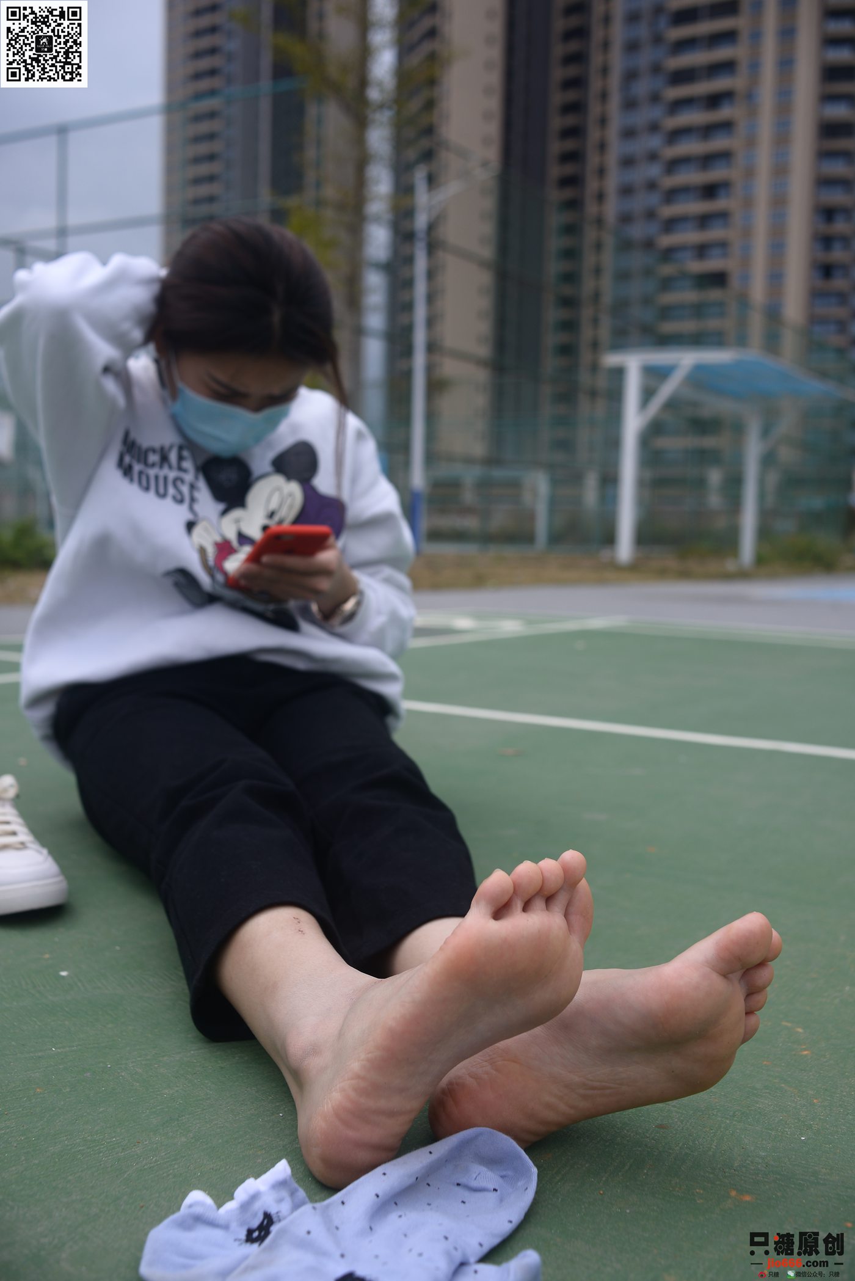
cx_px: 428
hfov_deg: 37.9
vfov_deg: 54.4
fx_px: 1246
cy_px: 640
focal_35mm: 35
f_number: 5.6
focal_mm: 35
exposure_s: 1/640
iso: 125
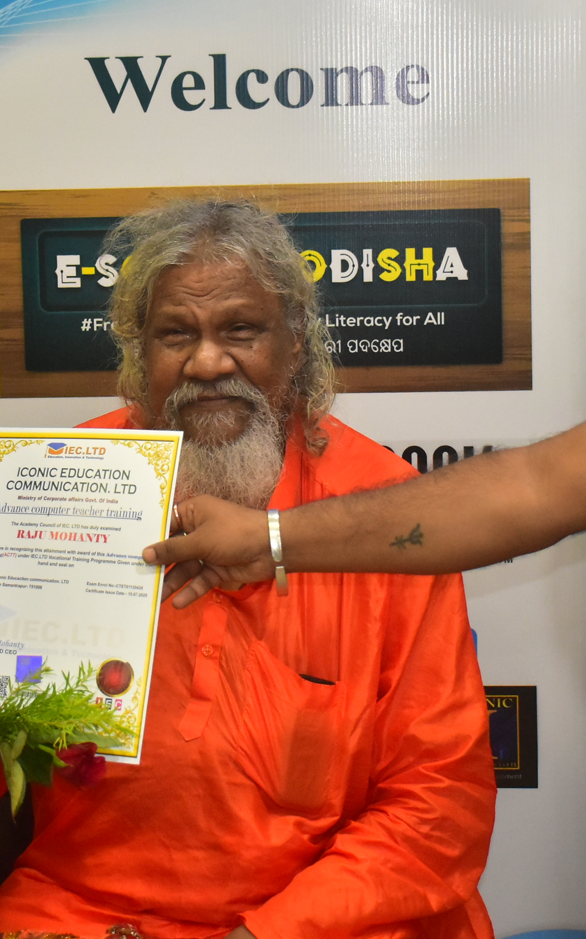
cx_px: 222
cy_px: 301
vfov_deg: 27.0
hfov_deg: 17.1
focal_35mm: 76
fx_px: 1942
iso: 1600
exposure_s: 1/100
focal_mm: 24
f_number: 4
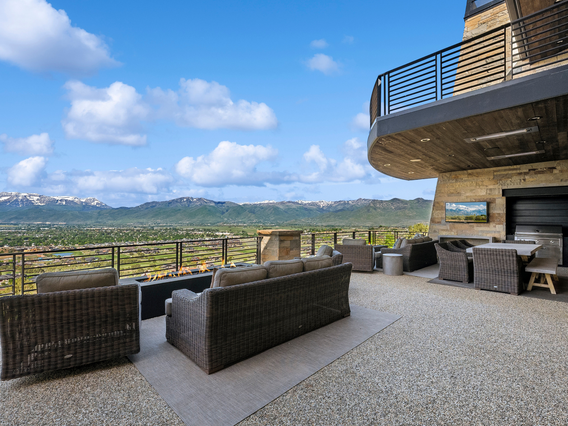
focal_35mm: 16
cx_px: 284
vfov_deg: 78.1
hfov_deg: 94.5
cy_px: 220
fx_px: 263
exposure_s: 1/4000
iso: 1600
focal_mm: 14
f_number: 7.1
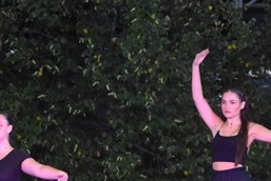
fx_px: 3150
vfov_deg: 3.3
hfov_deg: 4.9
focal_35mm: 418
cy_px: 208
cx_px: 460
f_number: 4.5
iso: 4000
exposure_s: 1/125
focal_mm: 70
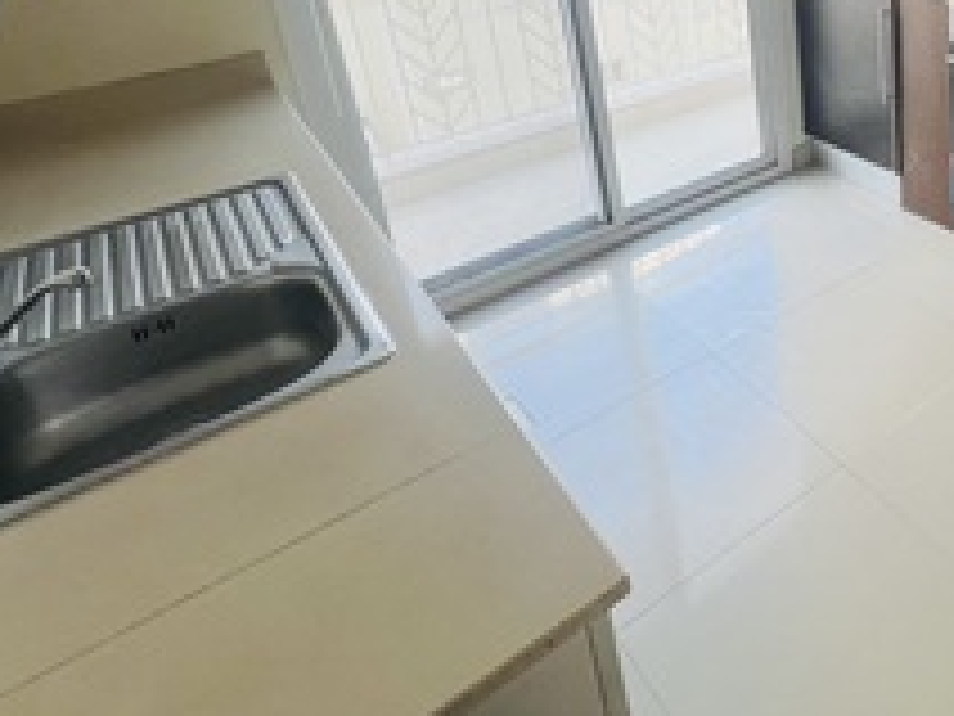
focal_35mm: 28
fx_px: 772
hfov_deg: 54.6
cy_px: 61
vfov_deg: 44.8
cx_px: 871
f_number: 1.8
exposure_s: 1/99
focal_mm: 1.57
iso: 50
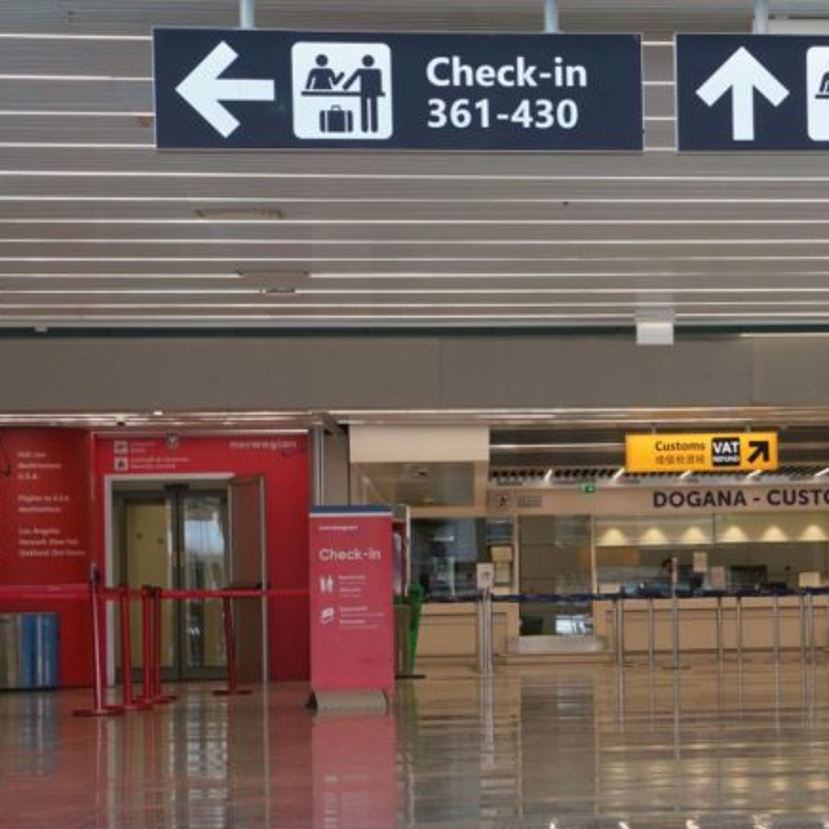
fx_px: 2574
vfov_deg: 18.3
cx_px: 578
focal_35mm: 95
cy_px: 414
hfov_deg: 18.2
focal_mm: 70
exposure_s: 1/125
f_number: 5.6
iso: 640
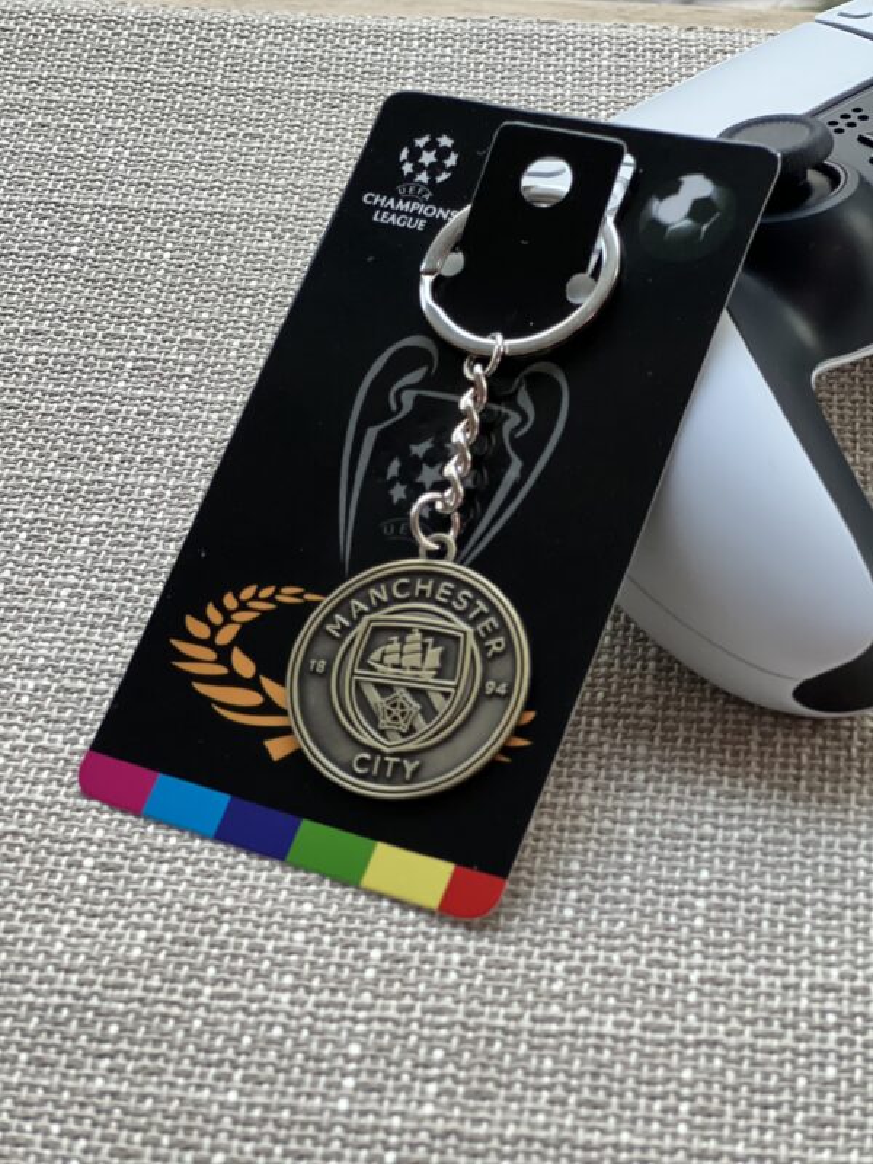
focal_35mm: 77
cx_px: 436
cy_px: 582
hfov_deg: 19.1
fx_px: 2589
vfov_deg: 25.3
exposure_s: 1/25
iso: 400
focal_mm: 9
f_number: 2.8
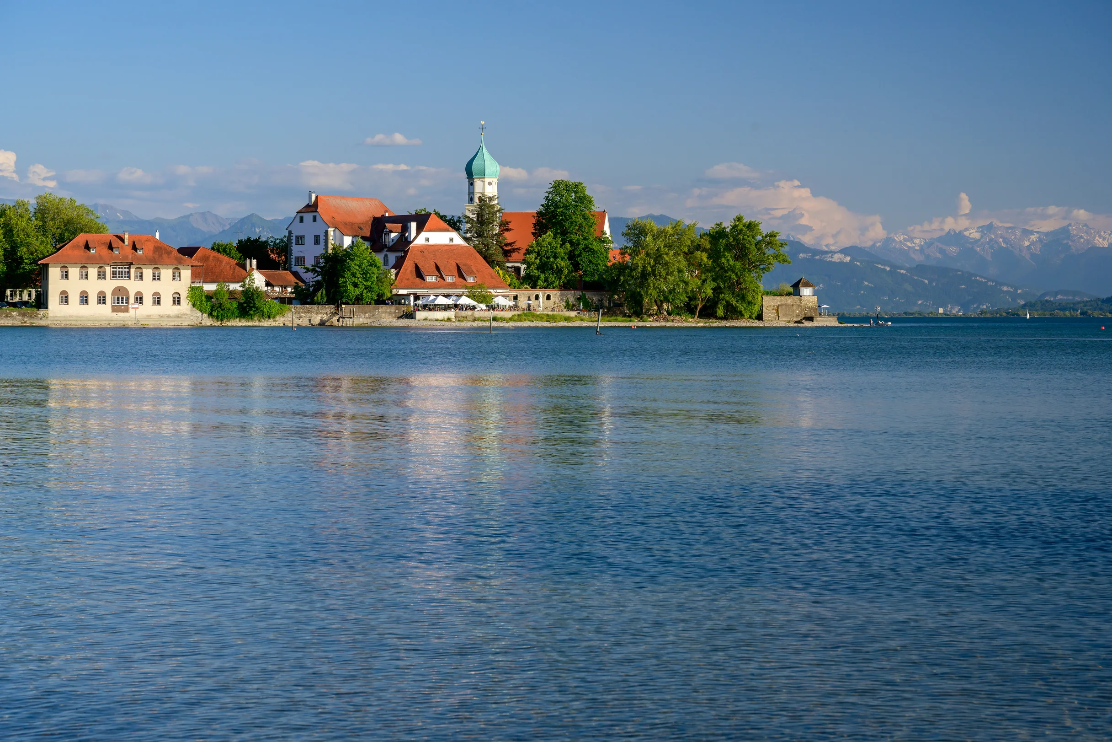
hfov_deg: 28.8
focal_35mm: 70
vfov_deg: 19.5
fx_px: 2162
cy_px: 371
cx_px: 556
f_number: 8
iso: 400
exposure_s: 1/500
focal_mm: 70
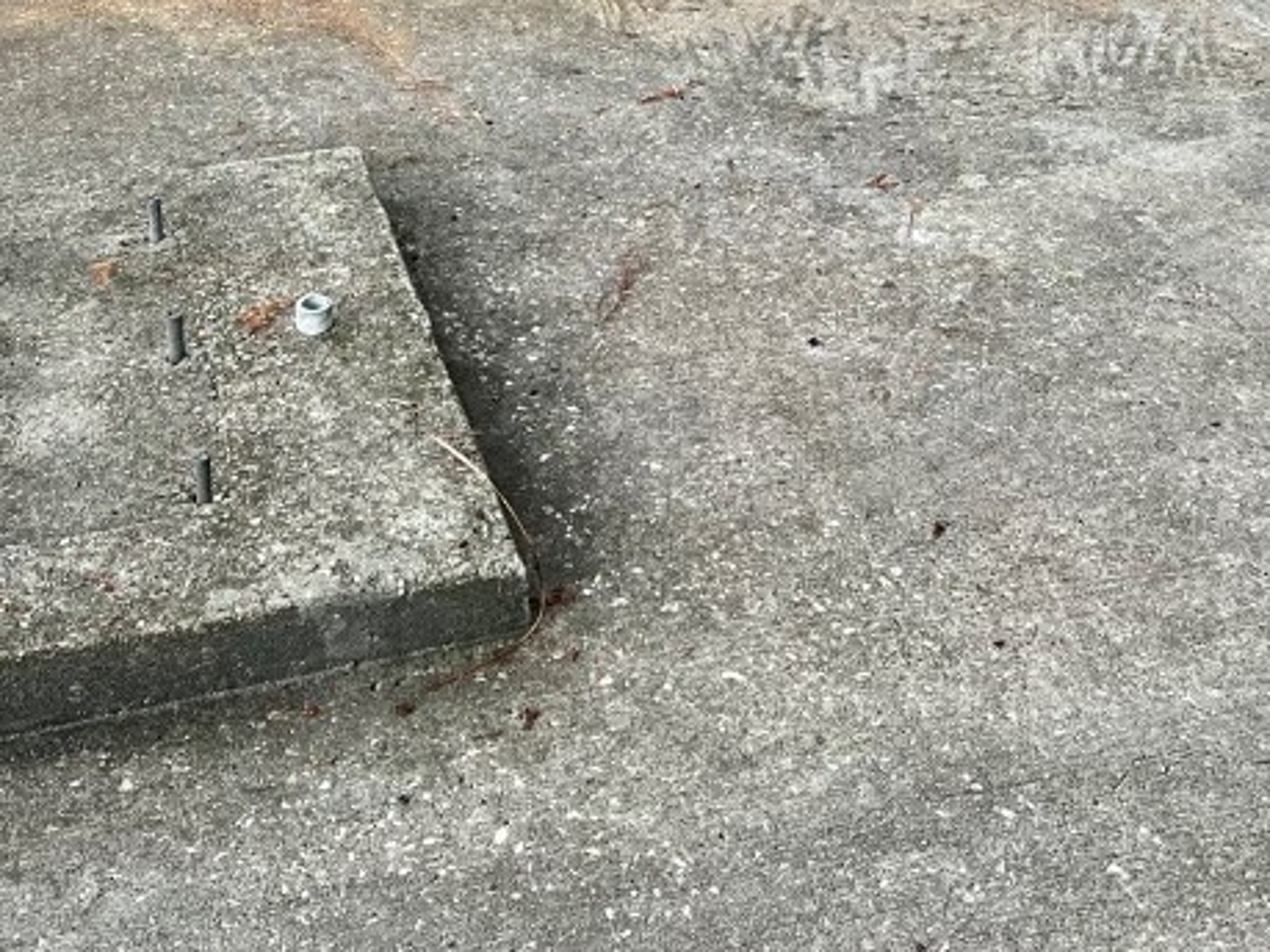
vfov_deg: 24.9
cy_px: 241
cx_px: 559
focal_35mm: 58
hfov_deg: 33.2
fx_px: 2127
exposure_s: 1/121
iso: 100
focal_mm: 5.7
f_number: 1.5
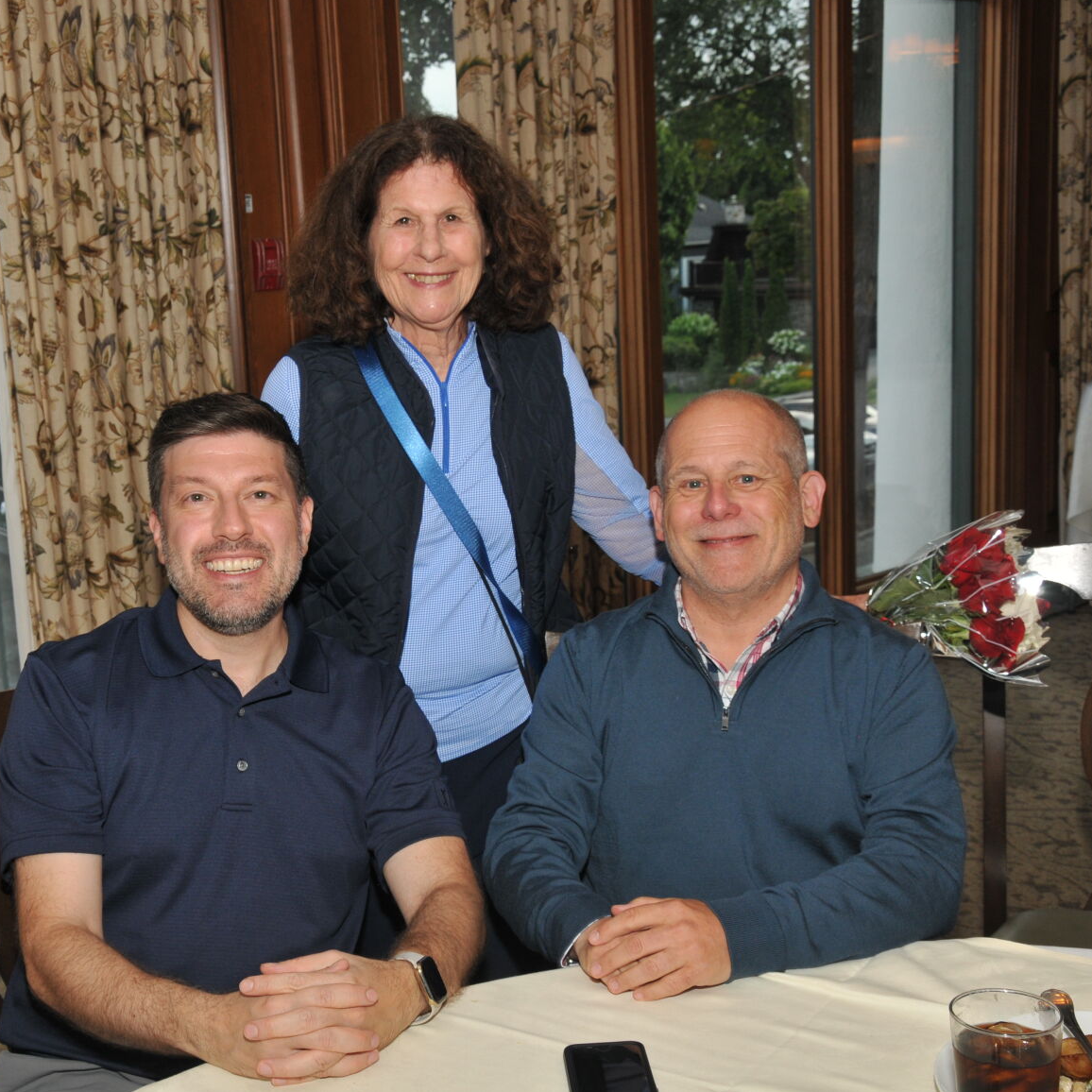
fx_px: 1736
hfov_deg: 34.8
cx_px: 429
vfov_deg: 34.9
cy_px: 541
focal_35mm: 49
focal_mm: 25
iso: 320
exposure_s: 1/60
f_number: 8
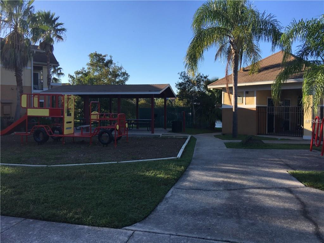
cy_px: 122
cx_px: 162
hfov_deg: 61.7
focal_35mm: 29
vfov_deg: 48.2
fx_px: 271
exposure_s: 1/836
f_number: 2.2
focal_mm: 4.15
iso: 25
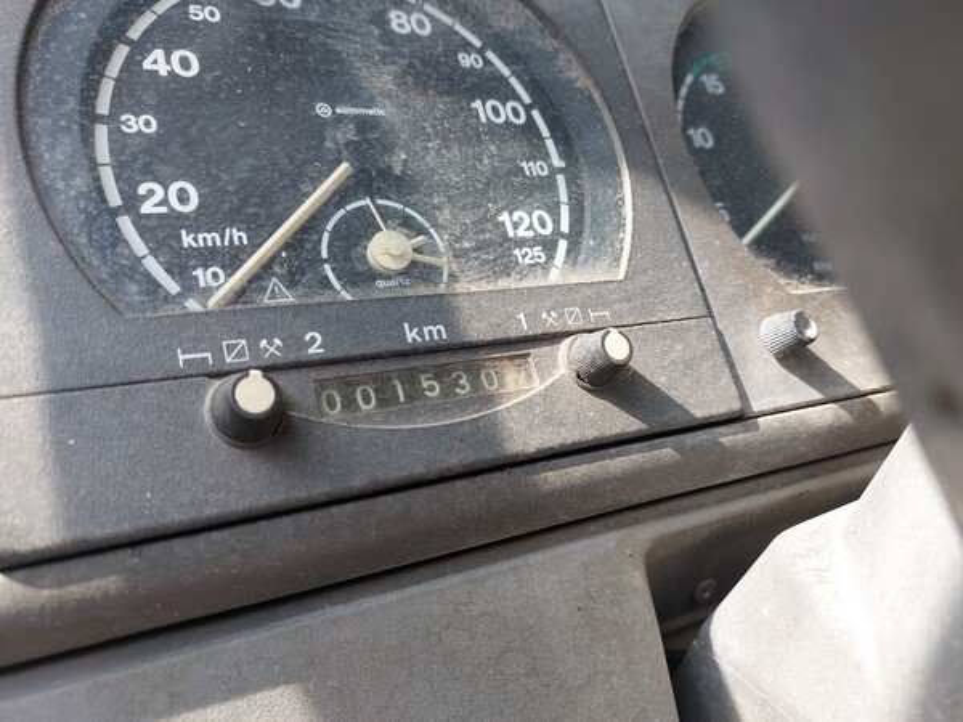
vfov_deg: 54.9
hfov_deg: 69.4
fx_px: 695
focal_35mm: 25
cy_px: 361
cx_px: 482
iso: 25
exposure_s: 1/118
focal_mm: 5.23
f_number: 1.8
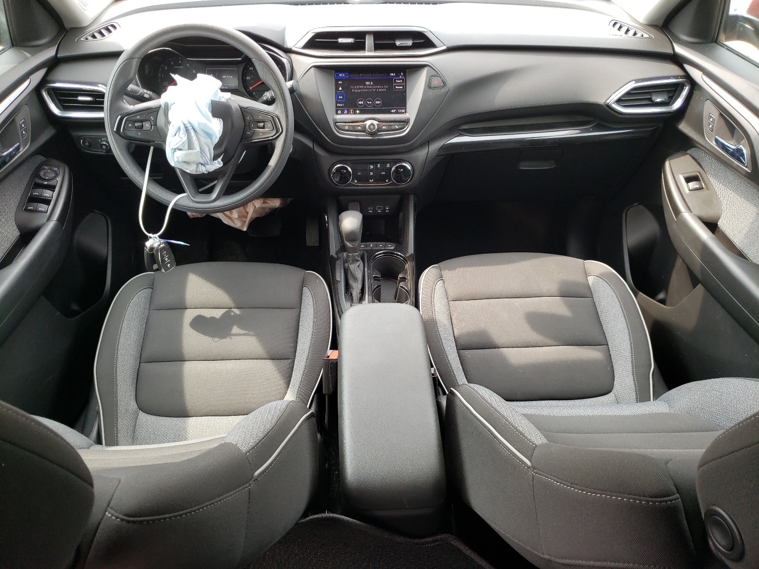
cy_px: 284
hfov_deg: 67.3
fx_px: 570
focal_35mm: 26
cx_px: 380
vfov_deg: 53.1
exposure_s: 1/122
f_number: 1.5
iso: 50
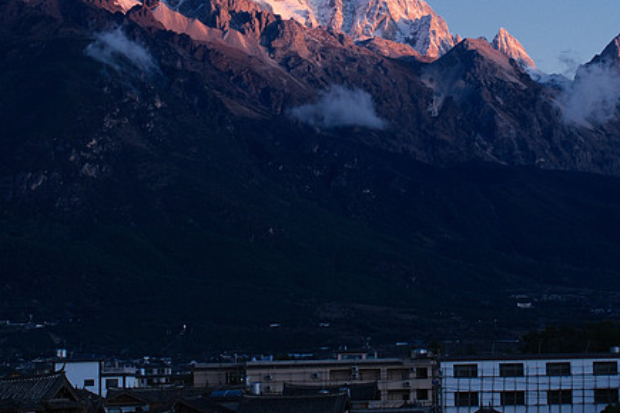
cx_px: 385
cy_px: 49
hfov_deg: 16.4
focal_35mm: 125
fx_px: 2153
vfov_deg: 10.9
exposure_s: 1/125
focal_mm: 45.4
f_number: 5
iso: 640
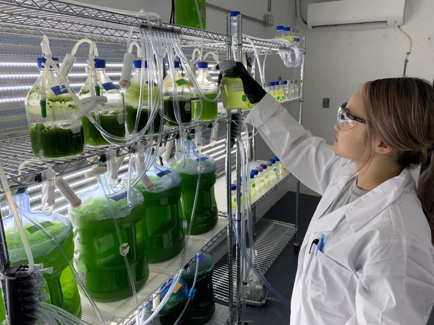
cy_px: 162
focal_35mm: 26
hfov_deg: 67.3
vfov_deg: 53.1
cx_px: 217
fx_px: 326
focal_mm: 4.25
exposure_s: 1/342
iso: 25
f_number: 1.8
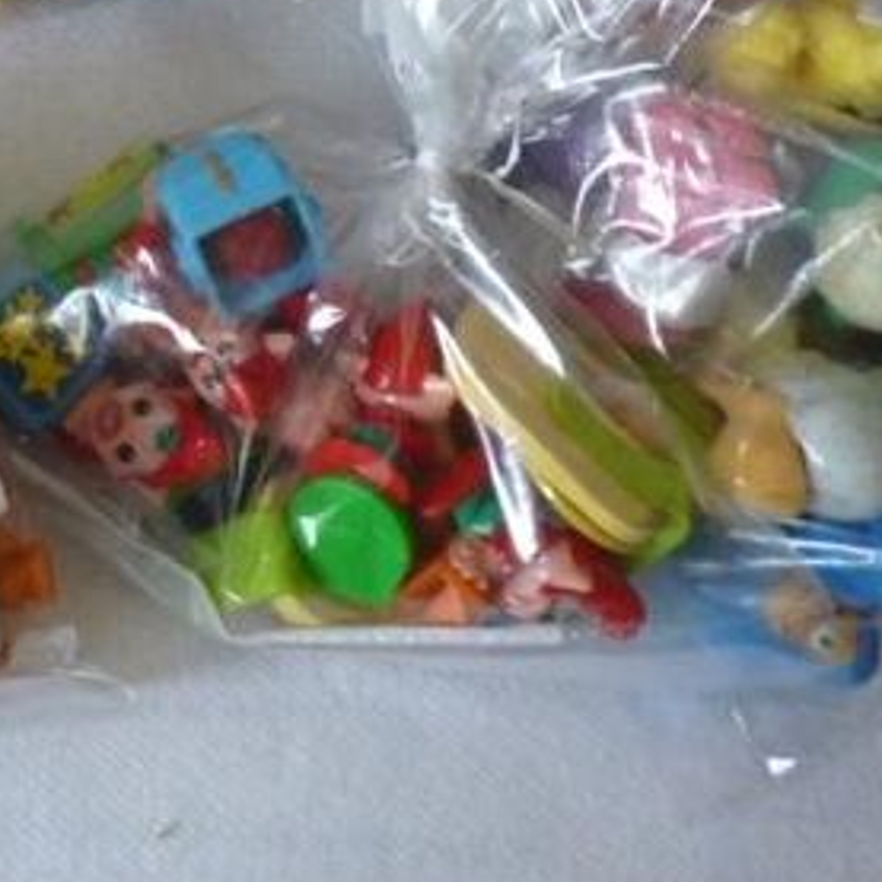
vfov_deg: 18.9
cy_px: -229
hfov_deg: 18.3
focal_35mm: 86
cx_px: -379
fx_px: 2479
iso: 400
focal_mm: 4.8
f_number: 2.8
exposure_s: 1/13
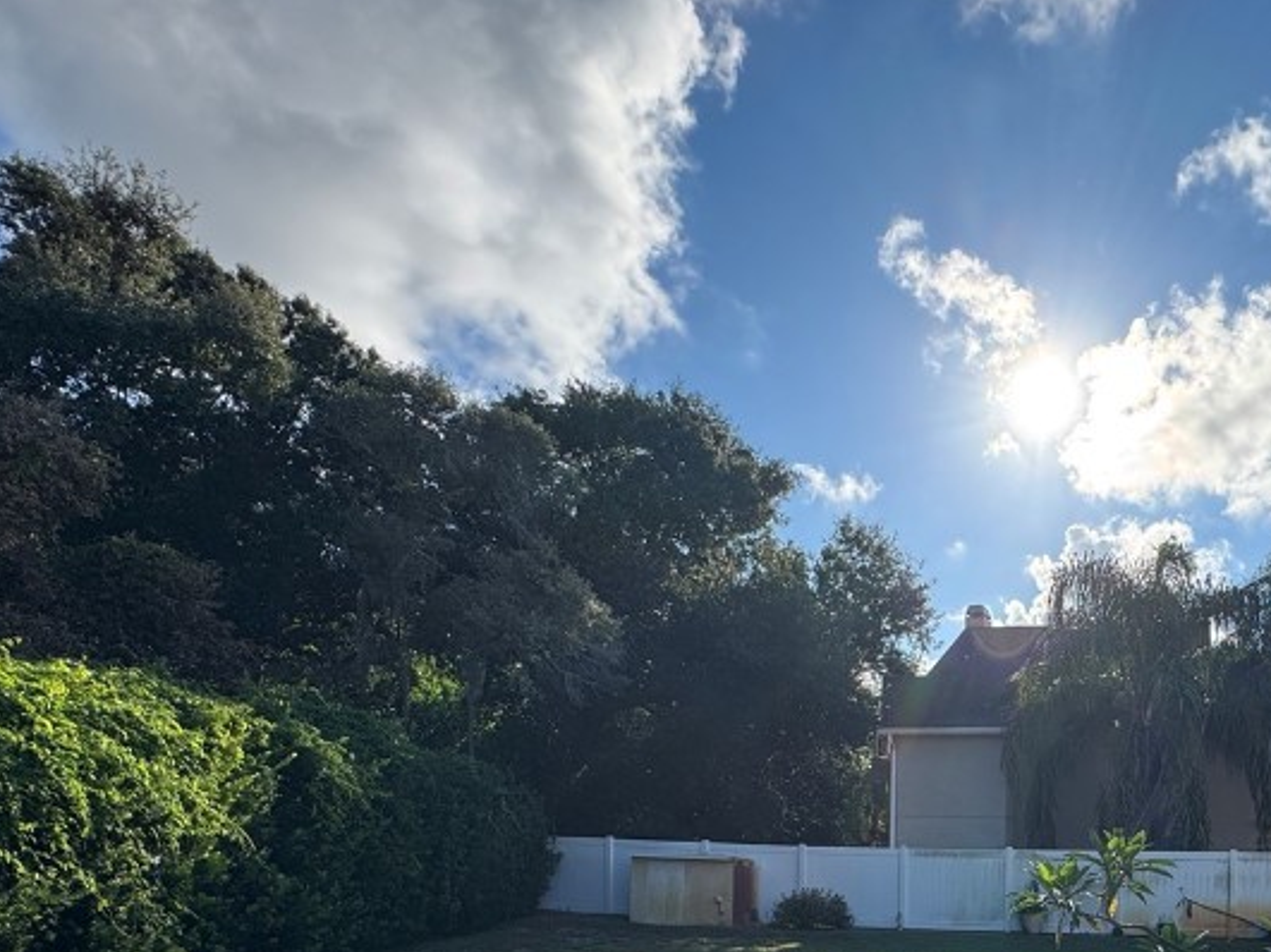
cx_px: 943
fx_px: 991
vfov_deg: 46.9
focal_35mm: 27
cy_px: 835
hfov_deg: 61.9
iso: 40
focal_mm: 2.22
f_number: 2.2
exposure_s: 1/1370
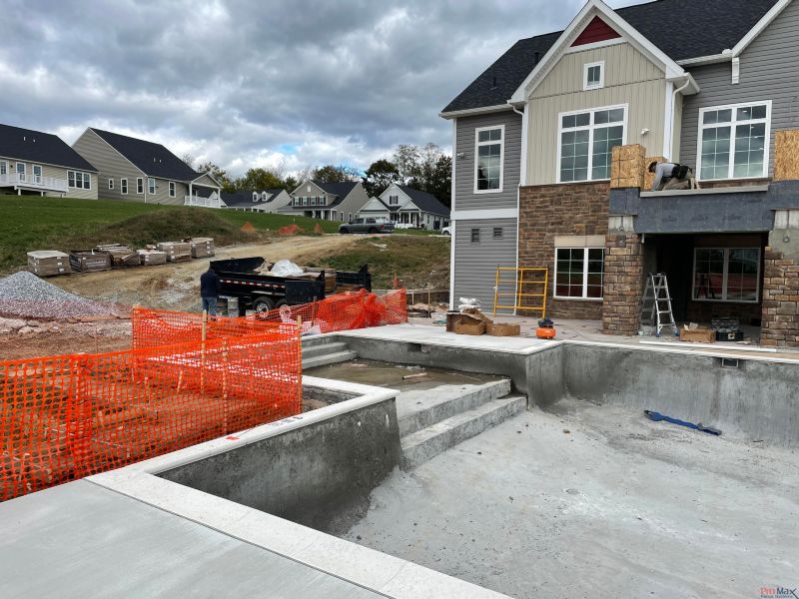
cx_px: 400
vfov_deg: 53.1
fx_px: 600
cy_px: 300
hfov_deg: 67.3
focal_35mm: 26
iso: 32
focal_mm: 4.2
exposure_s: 1/2092
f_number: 1.6
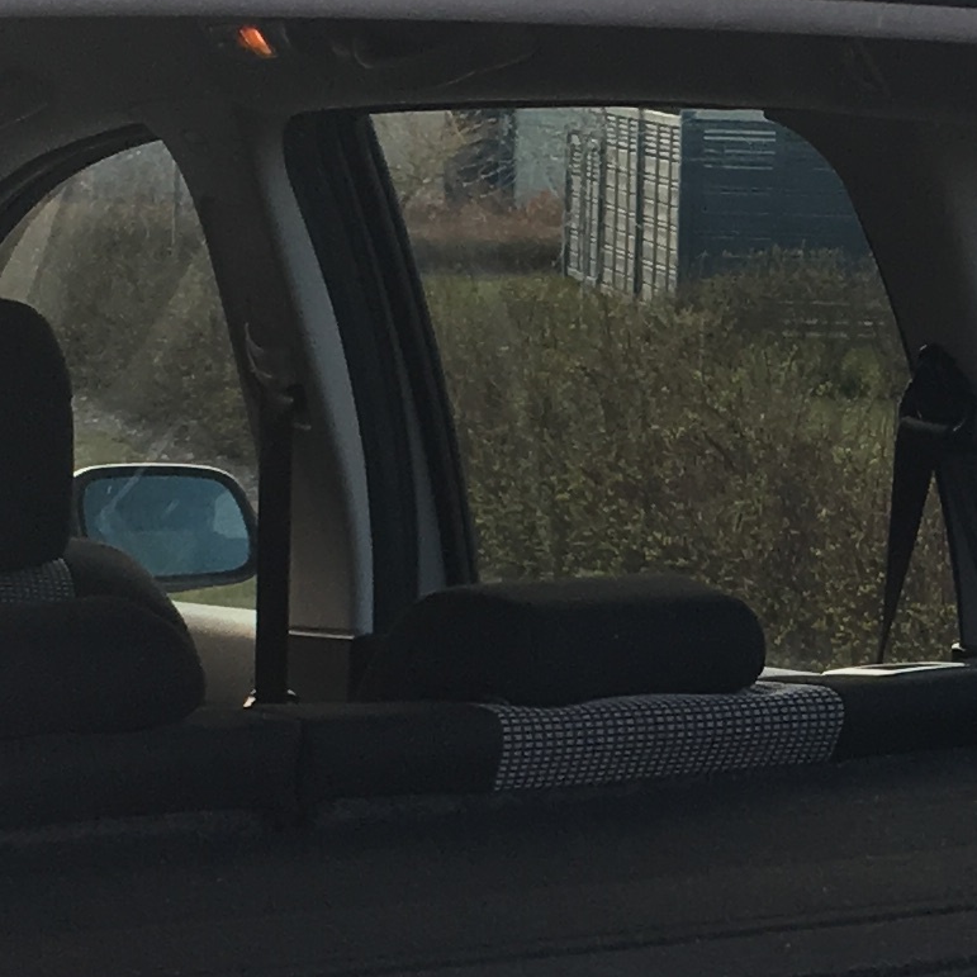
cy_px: 926
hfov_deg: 12.9
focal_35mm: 134
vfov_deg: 12.9
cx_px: 841
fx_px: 4279
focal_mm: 4.15
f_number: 2.2
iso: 32
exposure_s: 1/100
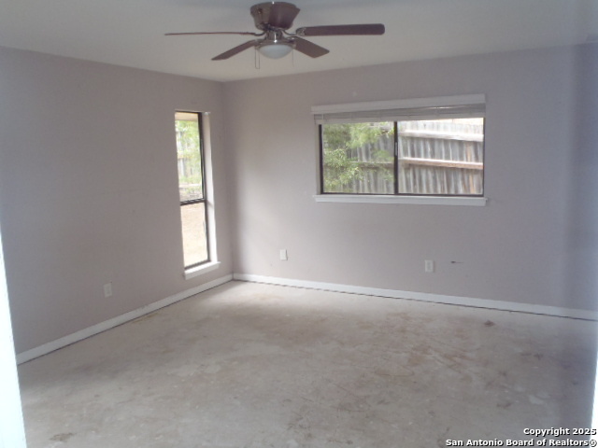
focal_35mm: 28
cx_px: 299
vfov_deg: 49.7
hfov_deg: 63.4
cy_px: 224
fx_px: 484
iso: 250
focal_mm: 5
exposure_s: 1/100
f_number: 3.9
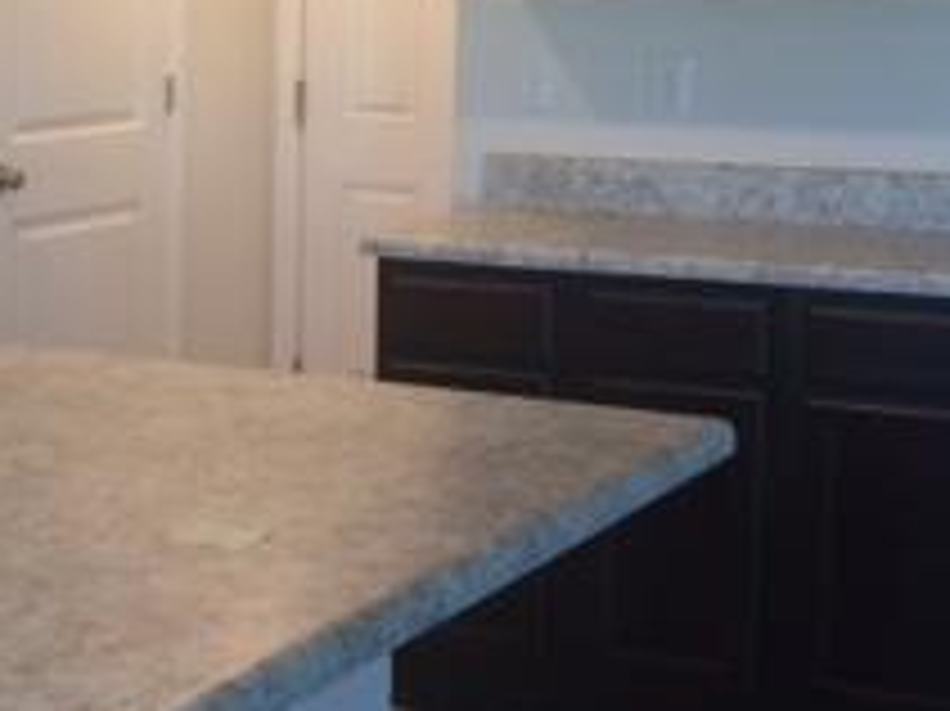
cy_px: 261
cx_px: 126
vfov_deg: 16.7
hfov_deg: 21.8
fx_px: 2414
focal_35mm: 88
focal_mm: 4.15
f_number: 2.2
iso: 50
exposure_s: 1/30
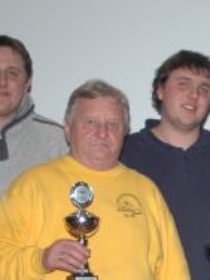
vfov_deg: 12.5
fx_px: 1270
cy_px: 250
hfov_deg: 9.2
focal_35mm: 157
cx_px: 326
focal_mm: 32
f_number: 4.8
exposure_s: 1/60
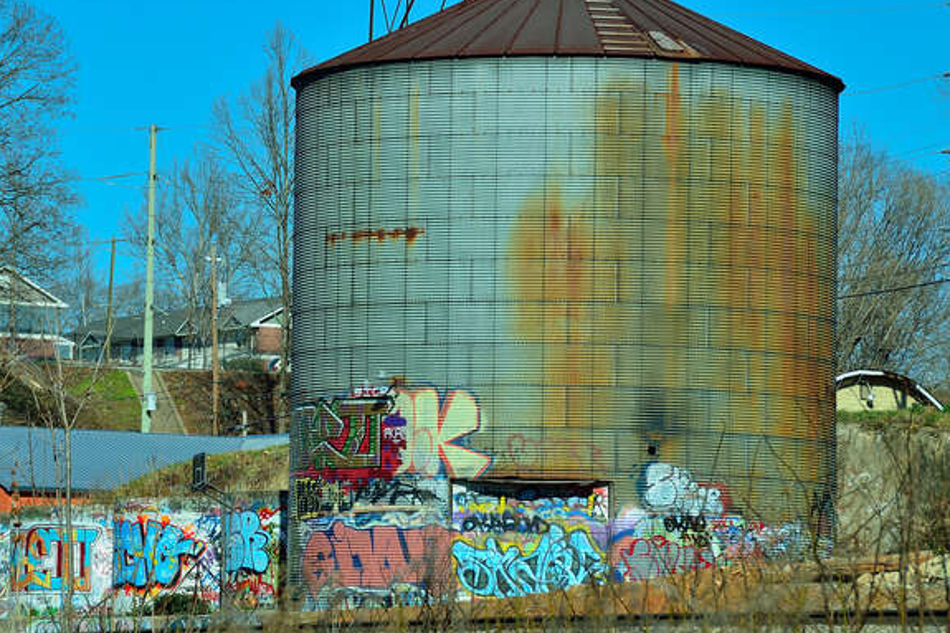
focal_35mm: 219
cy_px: 243
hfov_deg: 9.4
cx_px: 329
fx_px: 5769
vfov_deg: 6.3
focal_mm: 105
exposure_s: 1/500
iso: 200
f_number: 9
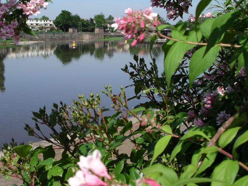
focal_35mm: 53
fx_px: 380
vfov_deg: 27.4
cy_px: 117
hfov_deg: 36.0
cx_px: 94
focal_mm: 7.8
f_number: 5.6
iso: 64
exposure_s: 1/400
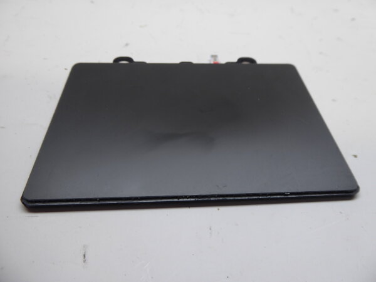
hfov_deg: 69.4
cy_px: 141
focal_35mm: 25
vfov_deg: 54.9
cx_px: 188
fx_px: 272
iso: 80
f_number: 3.3
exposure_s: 1/80
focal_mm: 4.3
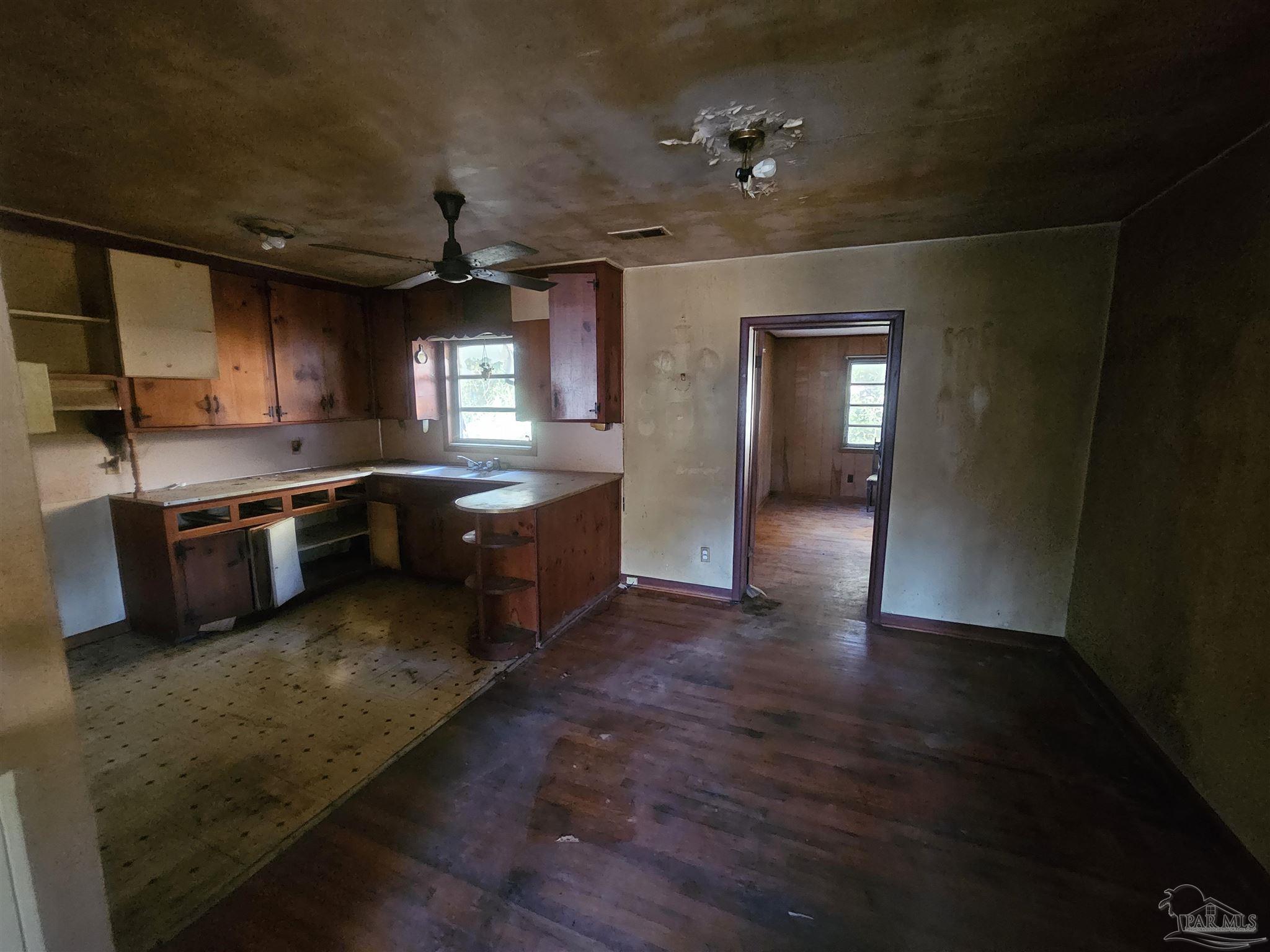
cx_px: 635
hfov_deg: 106.2
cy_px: 476
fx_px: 477
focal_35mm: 13
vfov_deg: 89.9
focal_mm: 2.2
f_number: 2.2
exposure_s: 1/24
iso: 1250
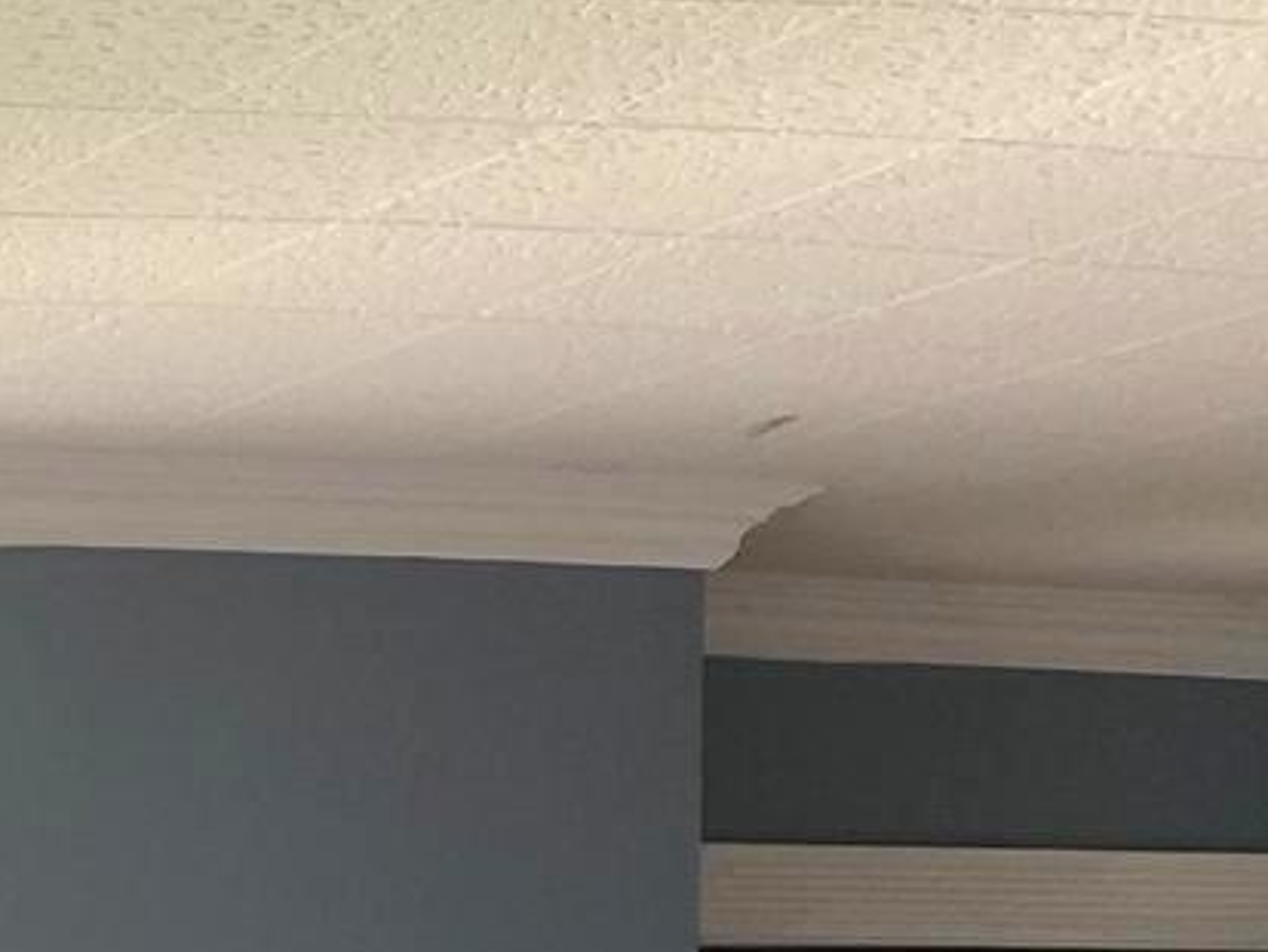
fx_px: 4727
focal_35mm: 129
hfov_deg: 13.8
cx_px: -936
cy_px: 2054
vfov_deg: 10.4
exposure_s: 1/122
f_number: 1.8
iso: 64
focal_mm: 4.25
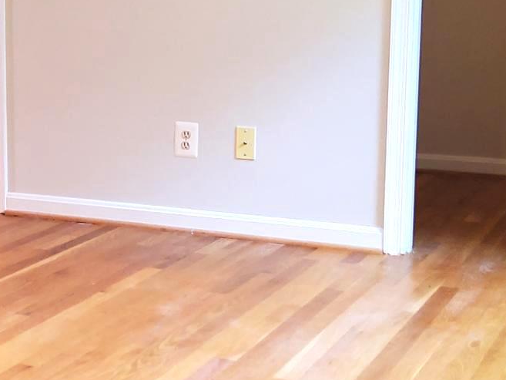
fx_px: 1184
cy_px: 156
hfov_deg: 23.4
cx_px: 43
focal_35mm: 81
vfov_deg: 18.2
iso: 200
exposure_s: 1/40
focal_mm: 3.08
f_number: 2
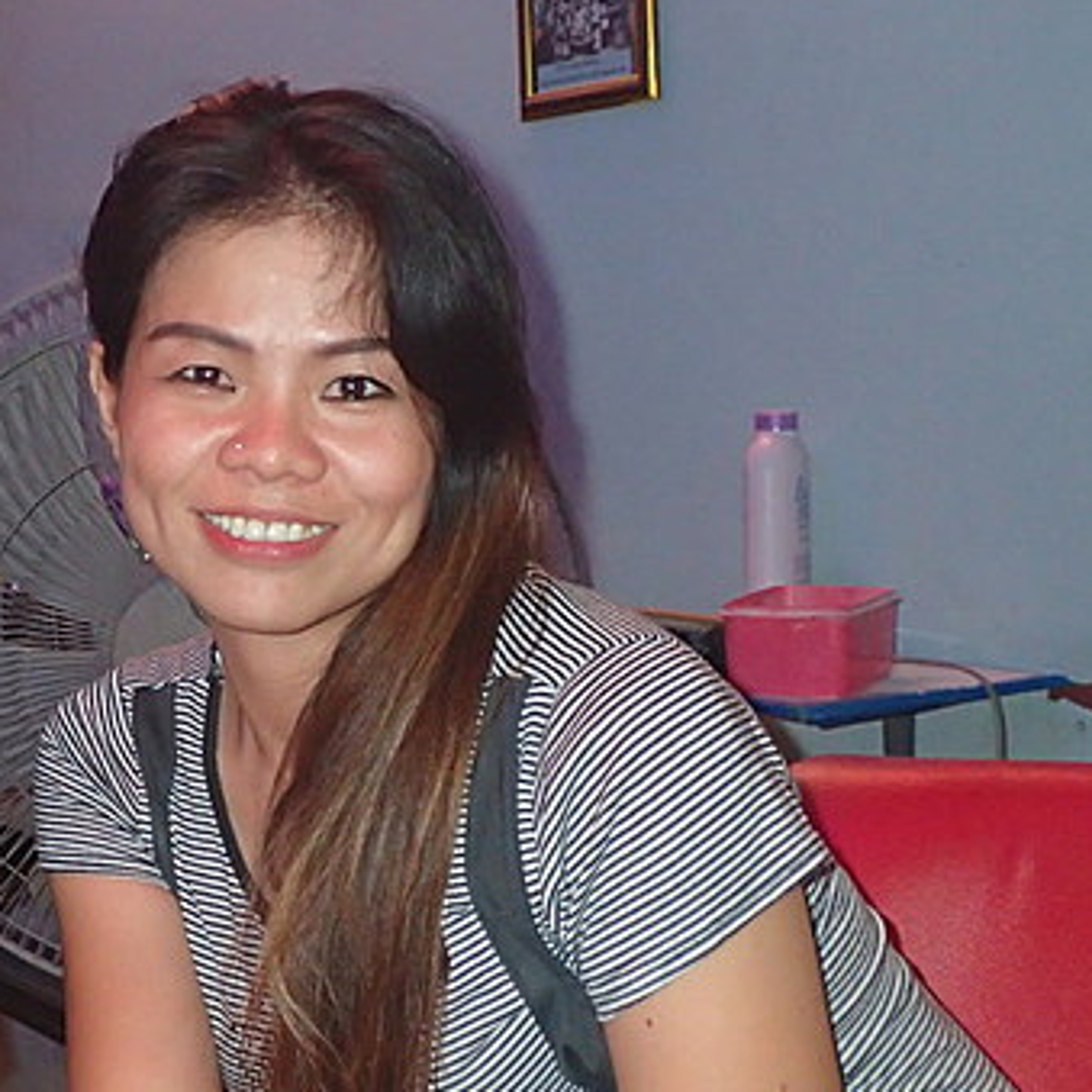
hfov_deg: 23.0
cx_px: 93
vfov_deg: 23.7
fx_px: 2605
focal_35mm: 73
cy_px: 589
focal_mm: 6.42
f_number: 2.6
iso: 640
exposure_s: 1/30
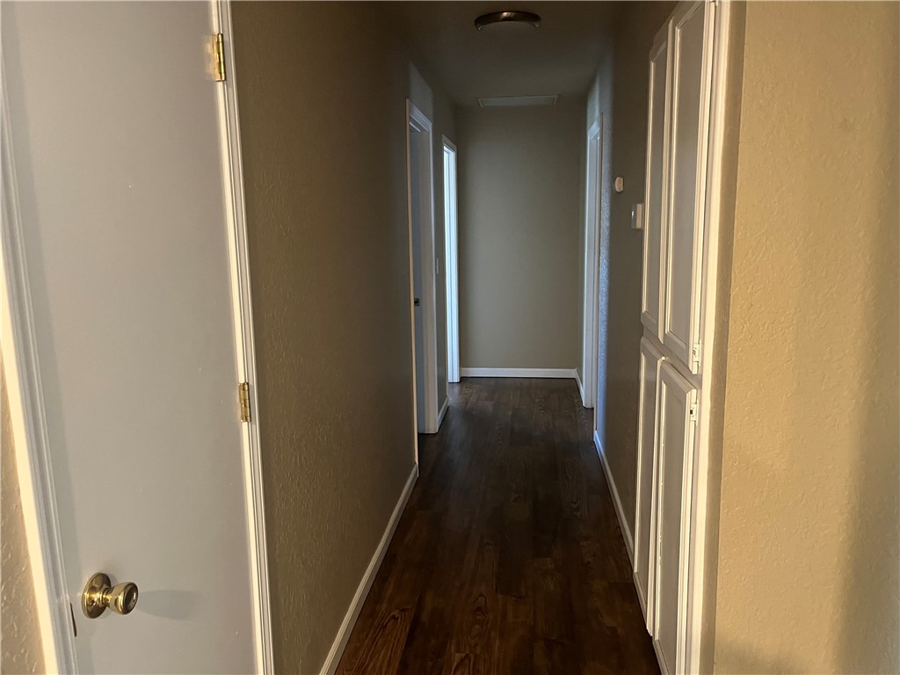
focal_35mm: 26
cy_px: 338
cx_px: 450
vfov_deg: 53.1
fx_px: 676
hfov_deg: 67.3
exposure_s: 1/40
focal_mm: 5.1
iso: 640
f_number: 1.6
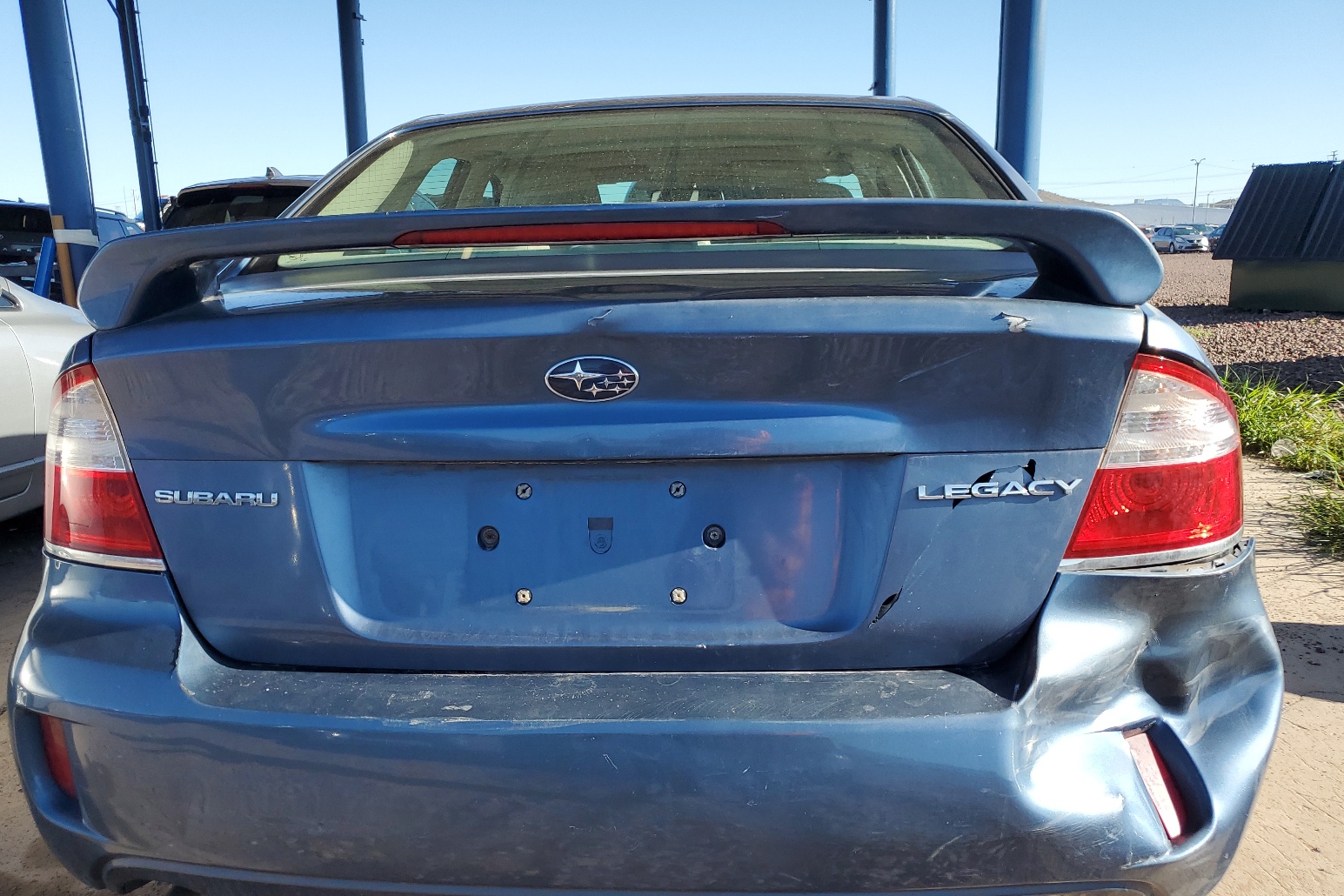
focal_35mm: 28
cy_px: 498
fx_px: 1045
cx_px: 659
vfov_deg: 46.3
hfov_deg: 65.5
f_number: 1.5
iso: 50
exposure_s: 1/1429
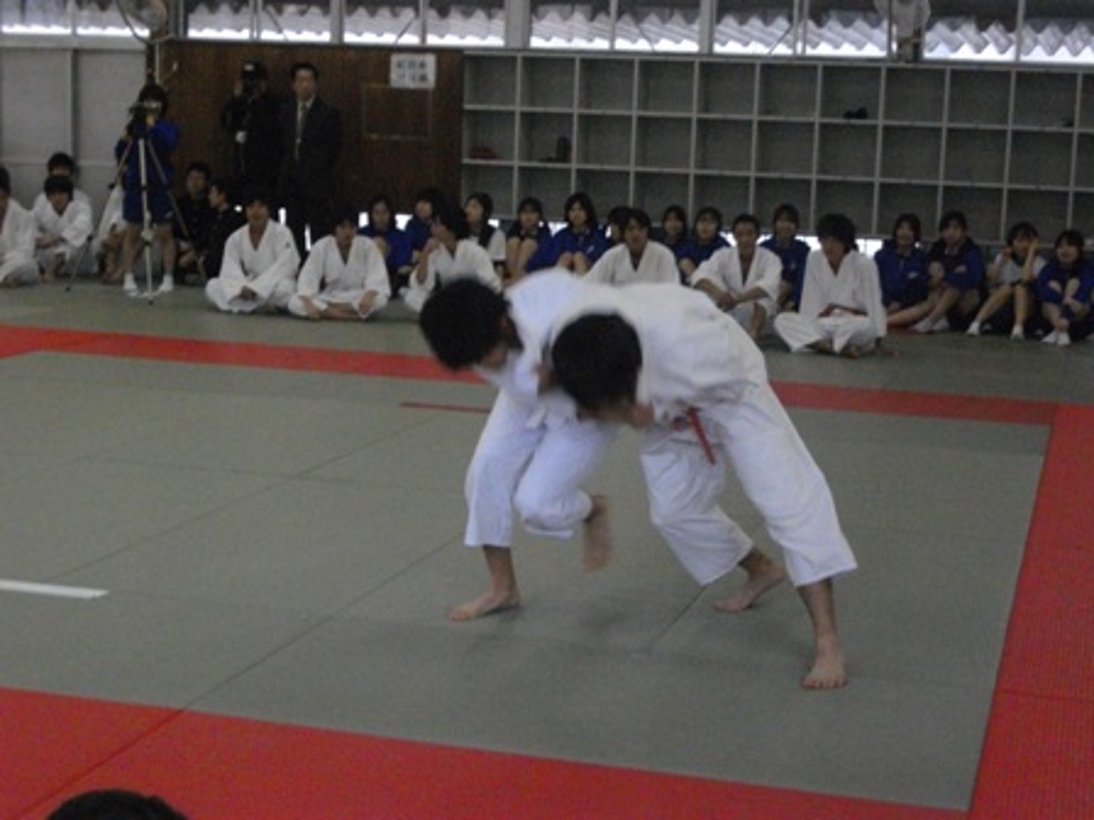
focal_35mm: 61
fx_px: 1928
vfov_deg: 24.0
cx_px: 547
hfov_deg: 31.7
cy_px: 410
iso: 800
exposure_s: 1/80
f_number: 4.1
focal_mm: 11
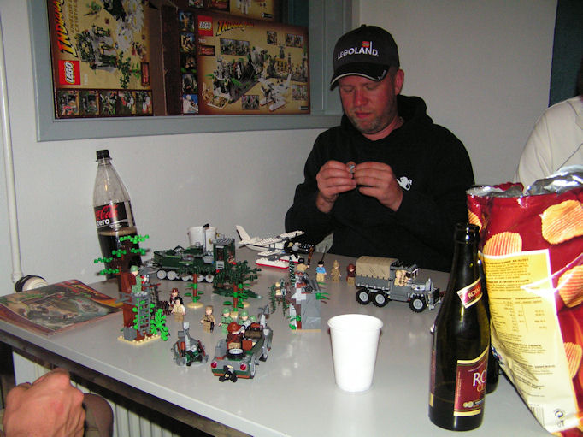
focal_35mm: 38
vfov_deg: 37.7
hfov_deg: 49.0
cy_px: 218
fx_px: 640
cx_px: 292
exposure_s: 1/40
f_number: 2.8
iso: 200
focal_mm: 6.3
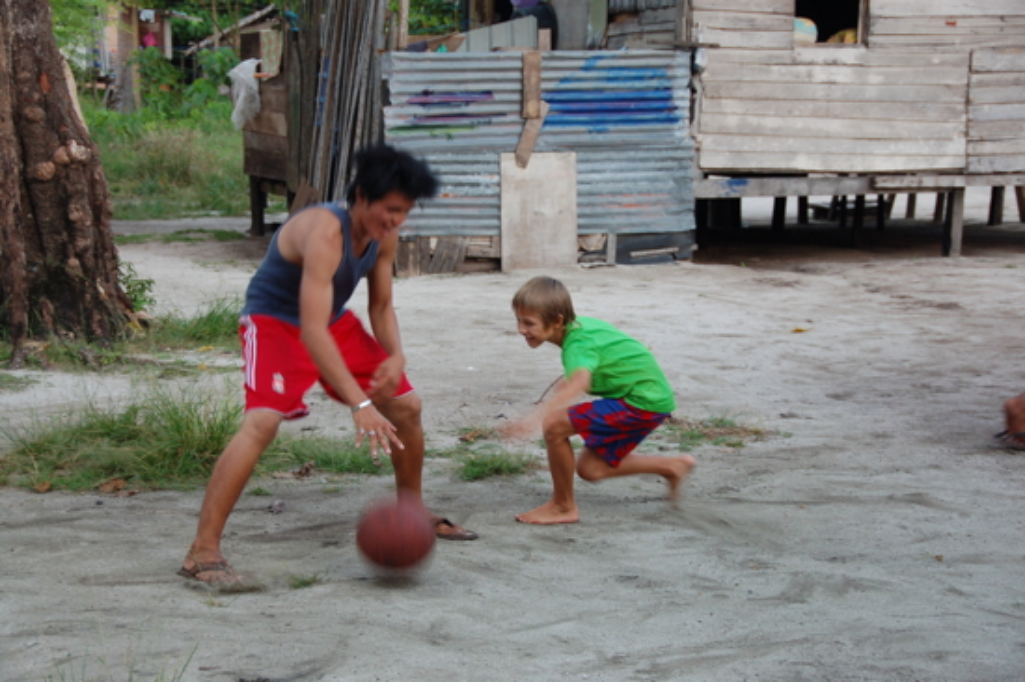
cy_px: 341
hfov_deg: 27.0
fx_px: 2134
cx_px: 512
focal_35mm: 75
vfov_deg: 18.2
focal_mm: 50
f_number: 5
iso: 400
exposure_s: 1/60
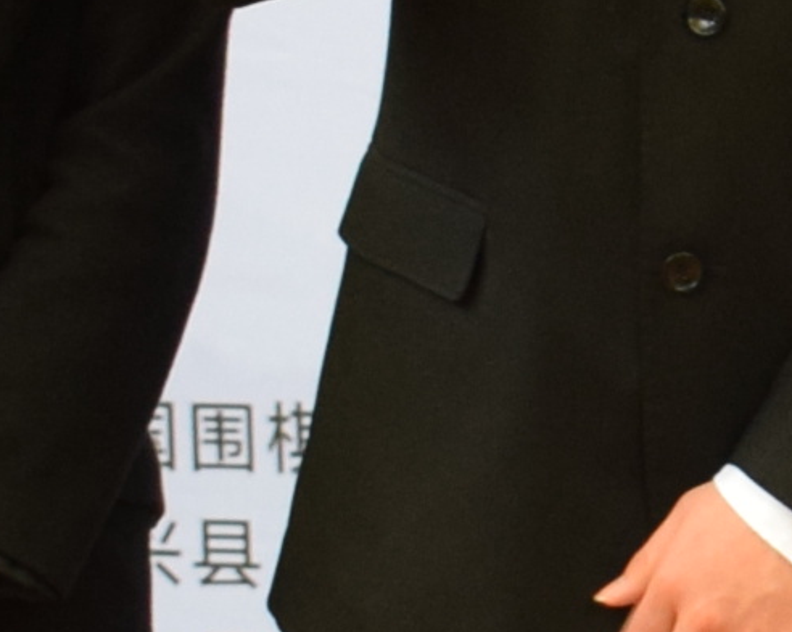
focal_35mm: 399
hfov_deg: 4.6
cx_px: 2465
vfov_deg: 3.9
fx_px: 9354
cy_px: 362
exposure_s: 1/60
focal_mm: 31
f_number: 4.2
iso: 800
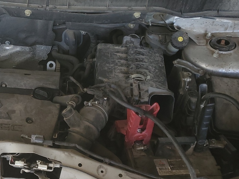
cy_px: 119
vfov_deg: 25.5
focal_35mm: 57
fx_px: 393
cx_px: 35
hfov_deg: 32.5
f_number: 1.5
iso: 50
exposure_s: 1/200
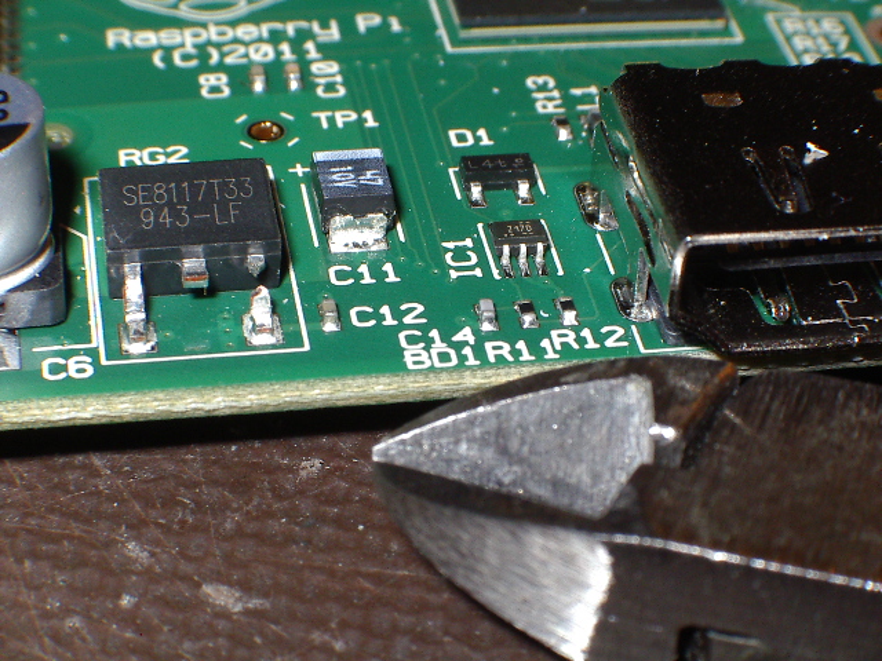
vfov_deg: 13.0
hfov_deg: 17.3
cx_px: 441
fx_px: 2905
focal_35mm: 114
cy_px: 330
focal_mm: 17.4
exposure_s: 1/125
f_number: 9
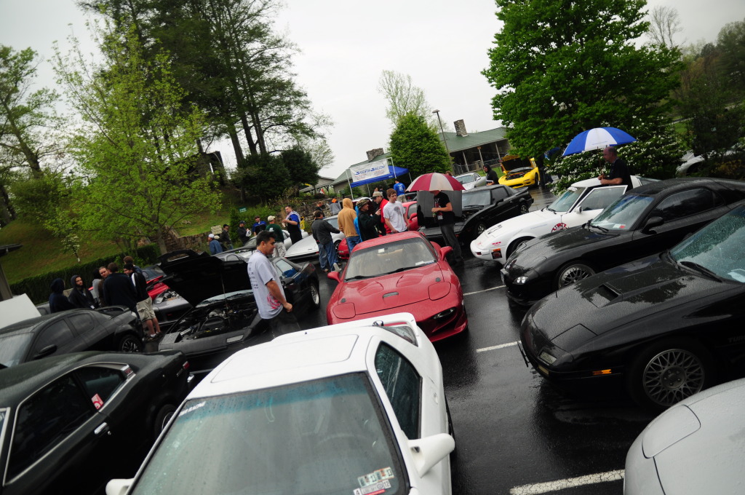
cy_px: 248
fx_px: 527
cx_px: 372
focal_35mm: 26
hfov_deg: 70.5
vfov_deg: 50.3
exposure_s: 1/640
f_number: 2.8
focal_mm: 17
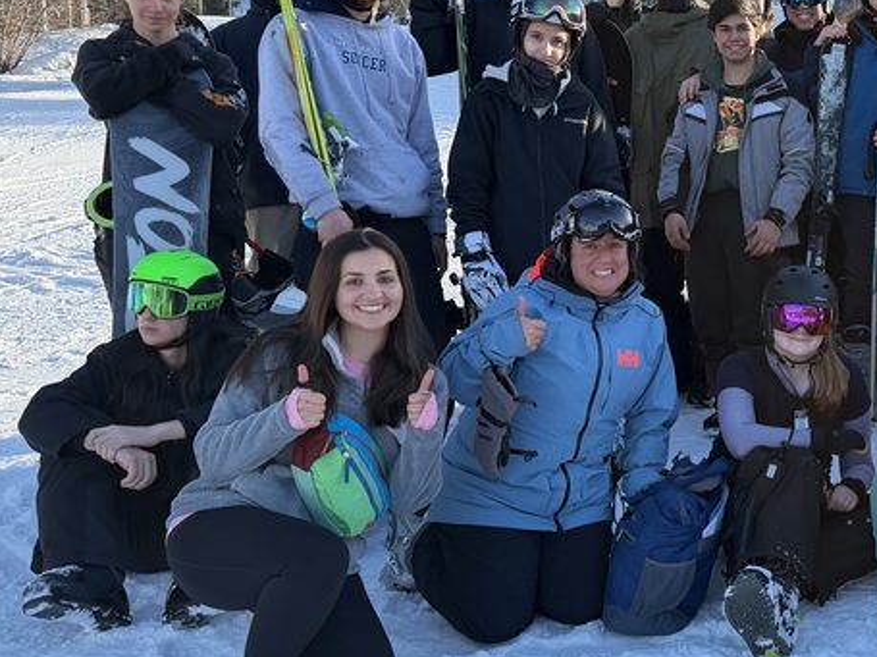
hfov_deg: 32.5
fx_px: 1368
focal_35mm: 54
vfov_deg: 27.0
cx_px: 892
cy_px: 295
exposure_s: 1/1230
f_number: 1.78
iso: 100
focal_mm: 6.76
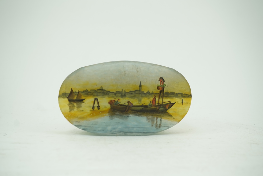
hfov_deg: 43.6
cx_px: 132
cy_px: 88
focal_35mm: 45
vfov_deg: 29.9
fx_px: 329
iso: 320
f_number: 8
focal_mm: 30
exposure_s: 1/40
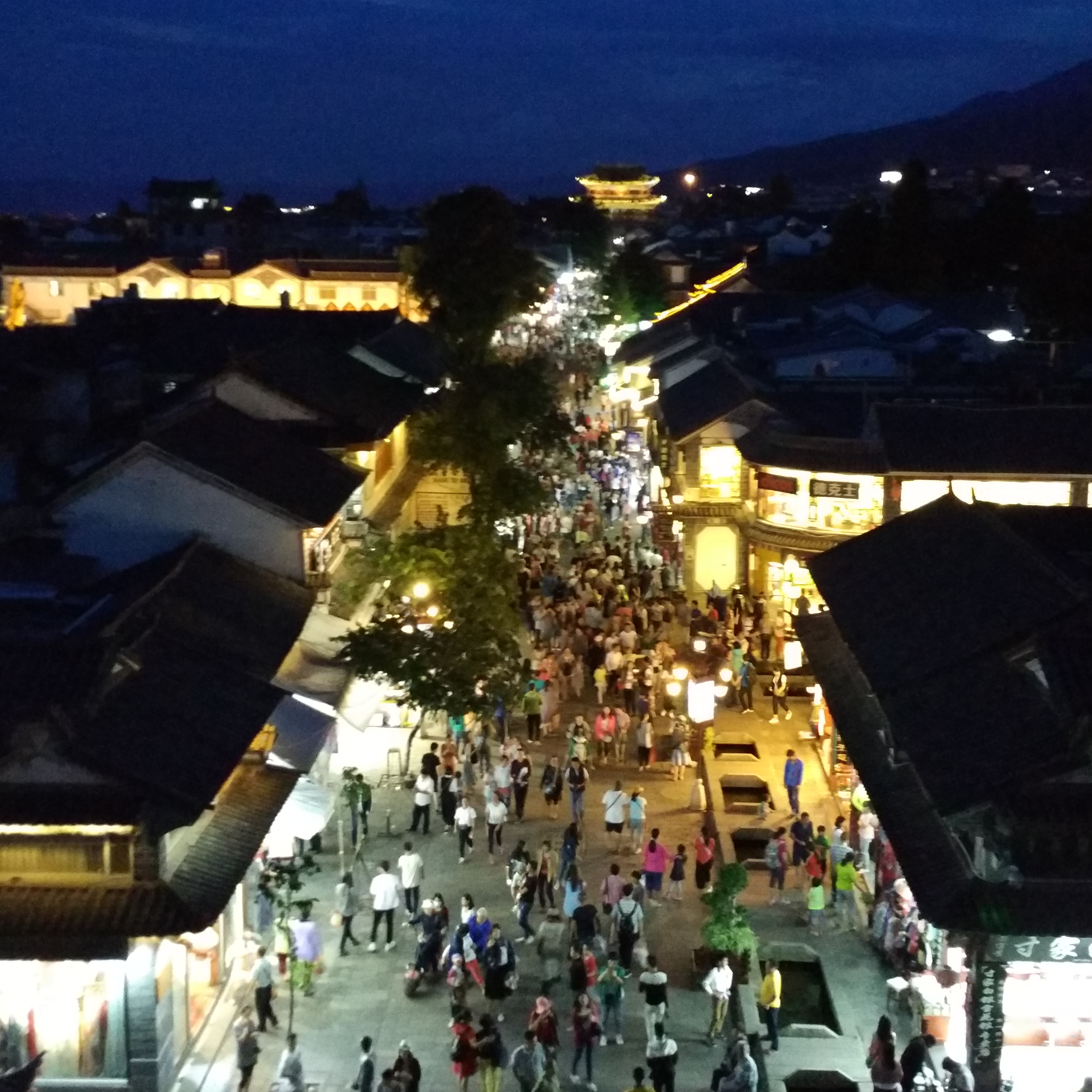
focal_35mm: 43
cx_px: 589
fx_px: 1535
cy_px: 471
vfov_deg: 39.1
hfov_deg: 39.1
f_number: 2
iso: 1994
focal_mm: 4.12
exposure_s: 1/12
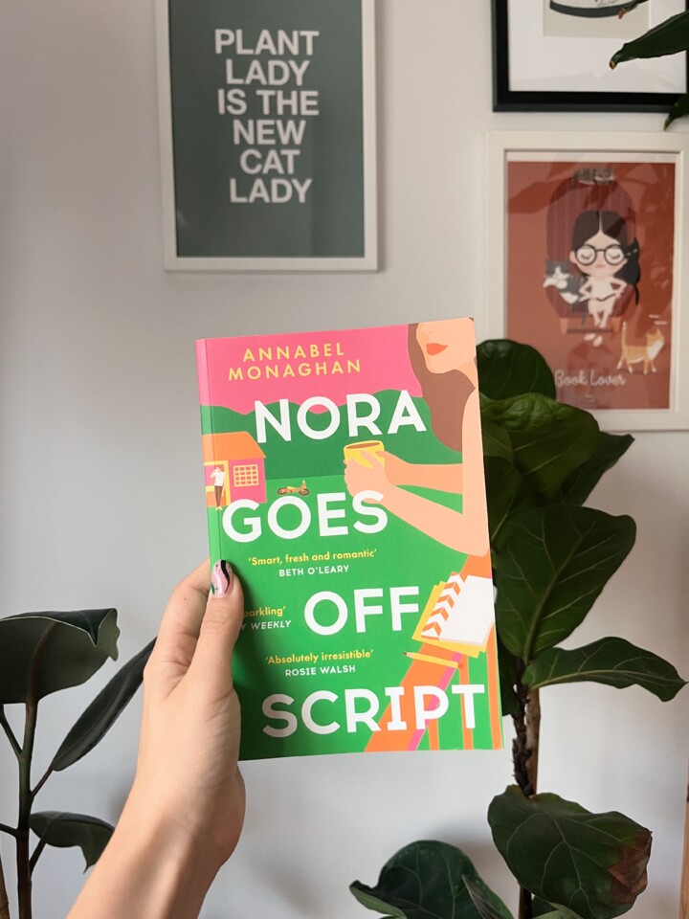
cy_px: 460
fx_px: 690
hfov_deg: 53.1
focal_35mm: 26
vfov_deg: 67.3
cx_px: 344
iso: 125
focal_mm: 5.1
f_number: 1.6
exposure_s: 1/99
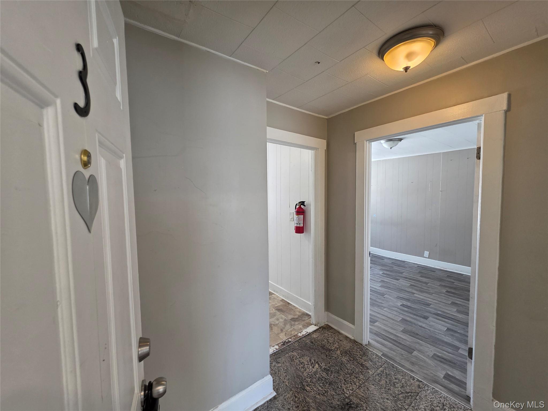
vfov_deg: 89.9
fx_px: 206
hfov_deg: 106.2
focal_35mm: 13
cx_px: 274
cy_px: 206
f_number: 1.9
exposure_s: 1/120
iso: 200
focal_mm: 2.2
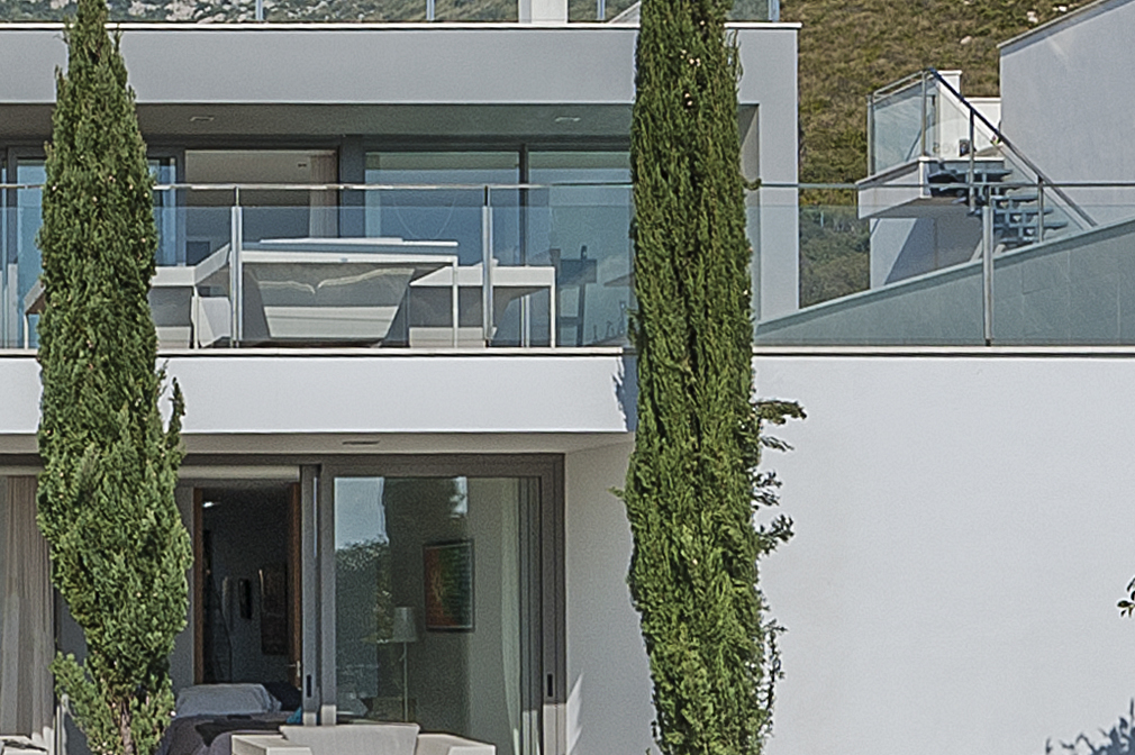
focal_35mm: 59
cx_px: -656
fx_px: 1859
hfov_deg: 24.5
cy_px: 857
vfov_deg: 21.6
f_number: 11
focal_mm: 14
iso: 100
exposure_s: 1/200
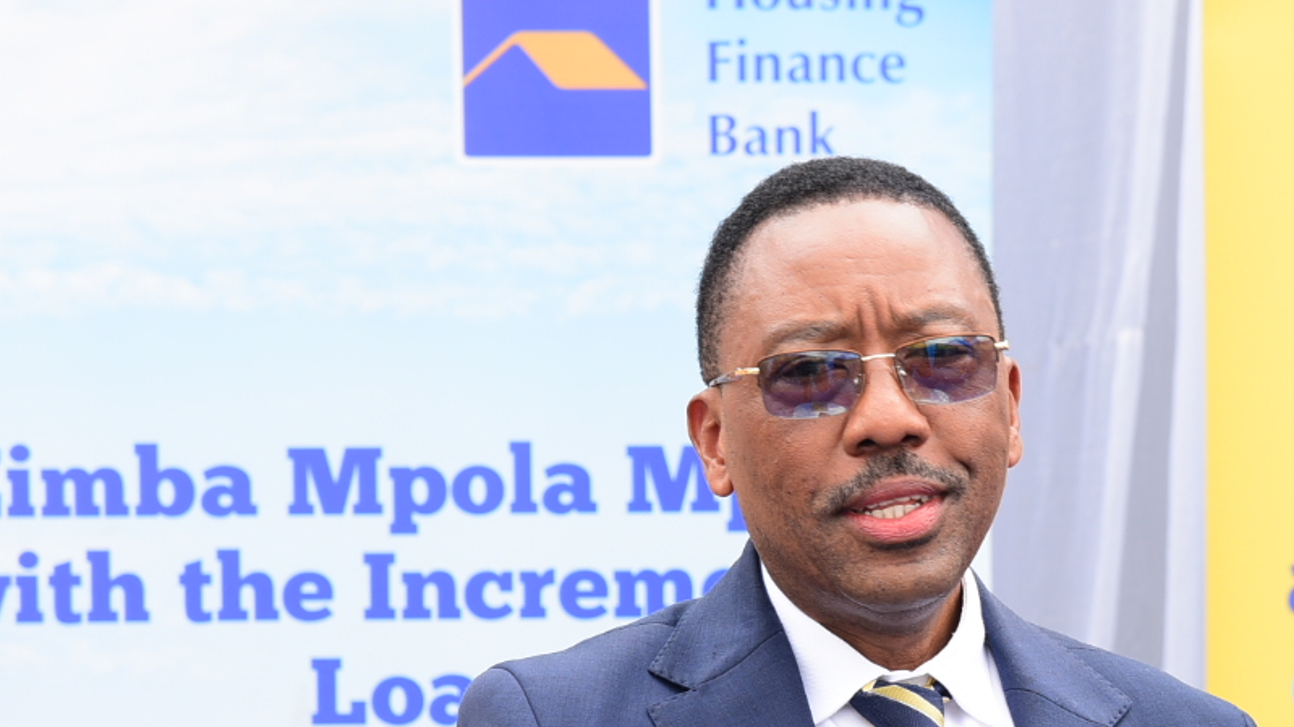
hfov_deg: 8.4
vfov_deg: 4.8
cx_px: 1053
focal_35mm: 255
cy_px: 631
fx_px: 8747
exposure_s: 1/125
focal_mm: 120
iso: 250
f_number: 6.3
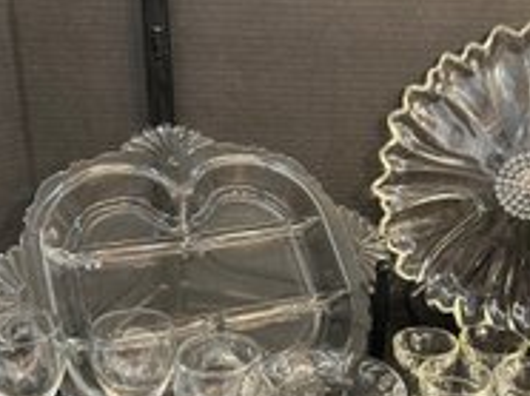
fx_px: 734
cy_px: 252
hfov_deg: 39.3
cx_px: 343
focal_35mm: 48
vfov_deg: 30.1
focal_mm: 5.7
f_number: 1.5
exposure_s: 1/40
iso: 500
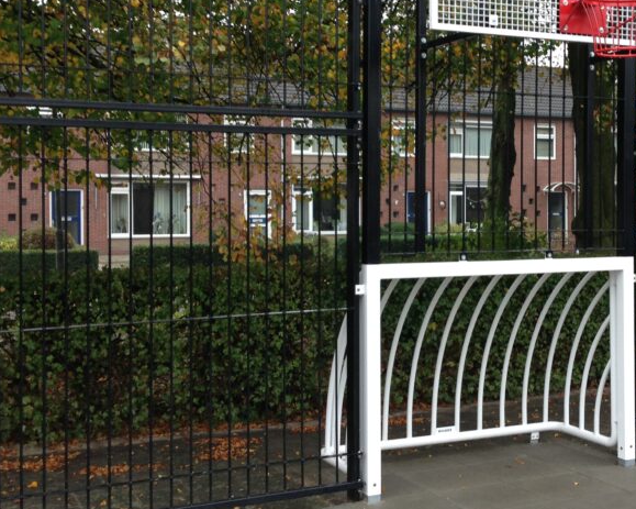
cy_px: 218
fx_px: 1073
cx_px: 438
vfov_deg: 26.6
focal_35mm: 57
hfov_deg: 32.7
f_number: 2.4
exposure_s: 1/60
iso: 50
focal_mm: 4.12
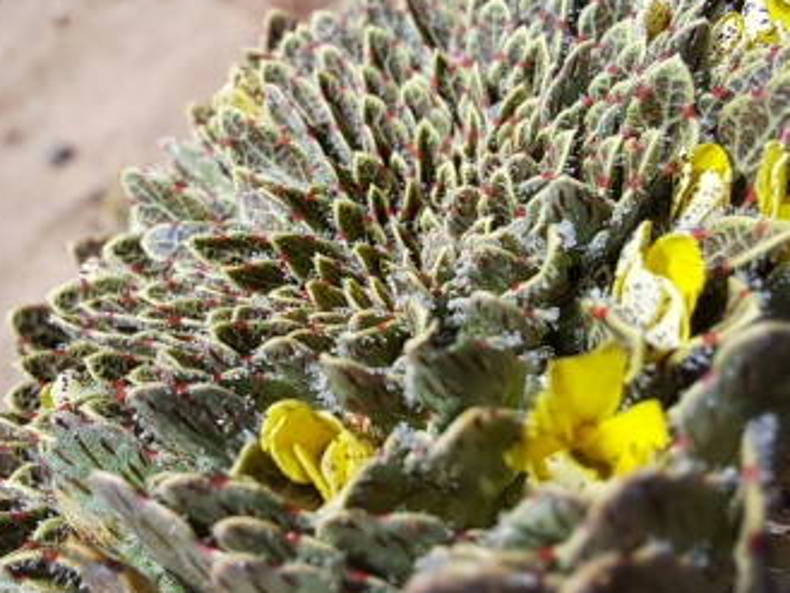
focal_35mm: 38
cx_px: 295
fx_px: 868
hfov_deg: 48.5
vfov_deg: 37.1
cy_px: 172
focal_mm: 2.13
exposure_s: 1/1235
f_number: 2.4
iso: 50
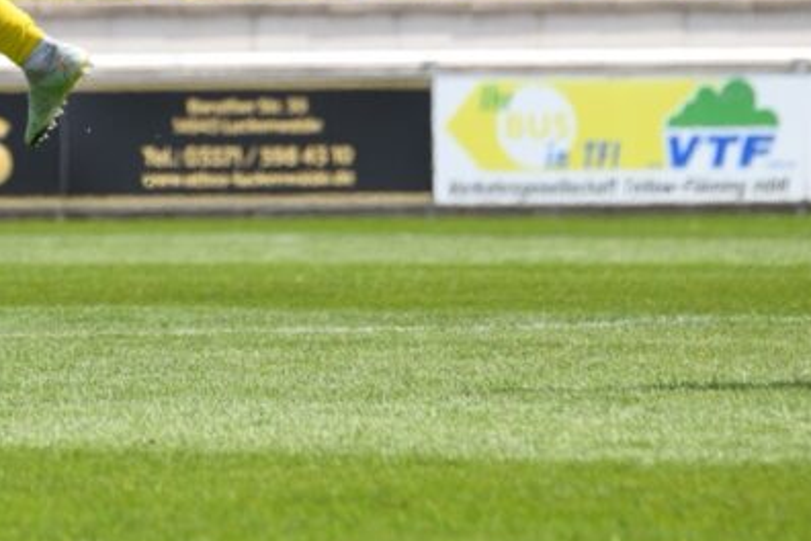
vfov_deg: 1.5
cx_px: -100
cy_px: -82
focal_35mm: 905
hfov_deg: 2.3
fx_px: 20386
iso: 1250
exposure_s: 1/2000
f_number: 9
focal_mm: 350
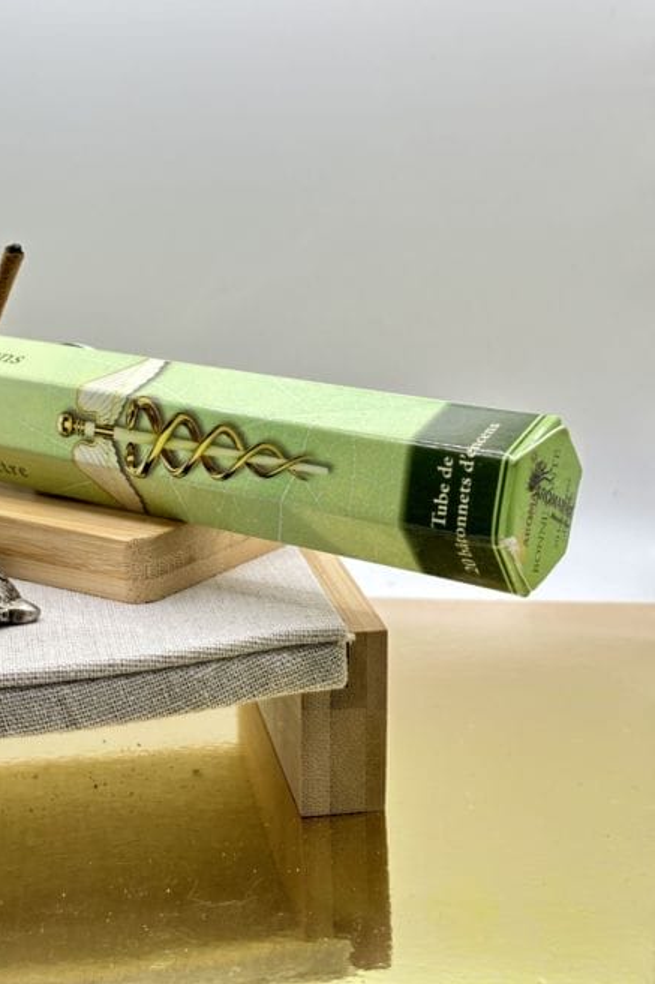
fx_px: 1502
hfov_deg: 24.6
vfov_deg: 36.3
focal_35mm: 55
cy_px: 488
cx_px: 298
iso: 50
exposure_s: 1/100
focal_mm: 5.96
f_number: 1.6
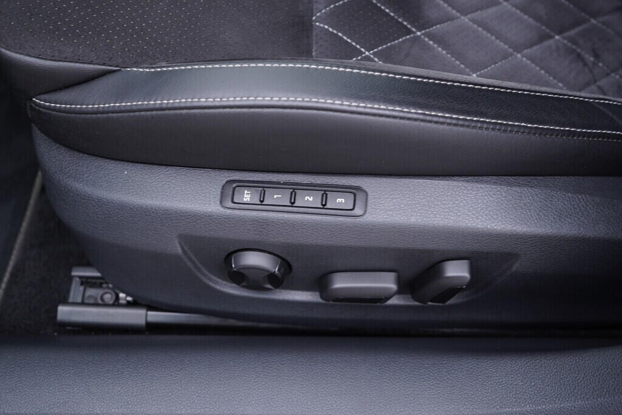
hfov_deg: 53.1
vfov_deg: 36.9
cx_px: 311
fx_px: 622
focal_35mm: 36
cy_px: 208
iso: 250
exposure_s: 1/40
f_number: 2.8
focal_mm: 24
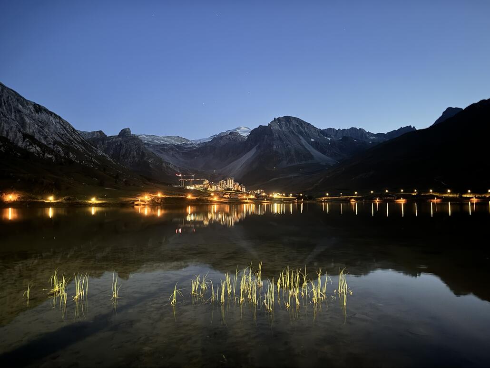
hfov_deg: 71.6
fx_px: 340
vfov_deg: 56.8
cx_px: 245
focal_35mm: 24
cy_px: 184
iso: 1600
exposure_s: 1/5
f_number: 1.78
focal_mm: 6.76
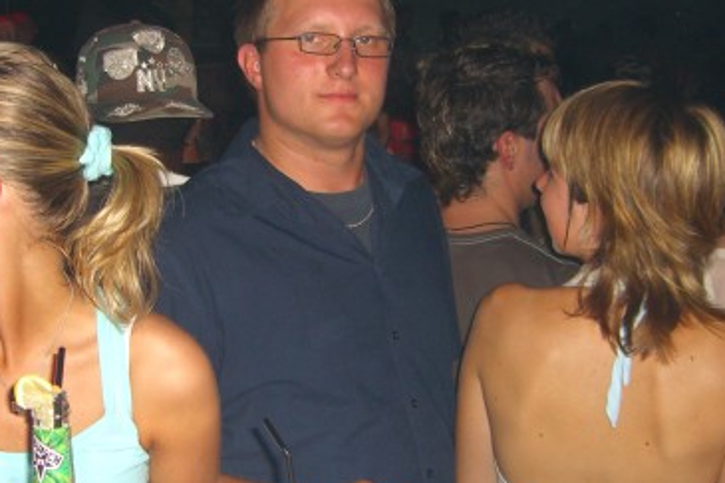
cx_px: 284
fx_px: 1308
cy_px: 252
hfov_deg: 30.9
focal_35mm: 65
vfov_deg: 20.9
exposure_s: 1/60
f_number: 2.8
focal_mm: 7.9
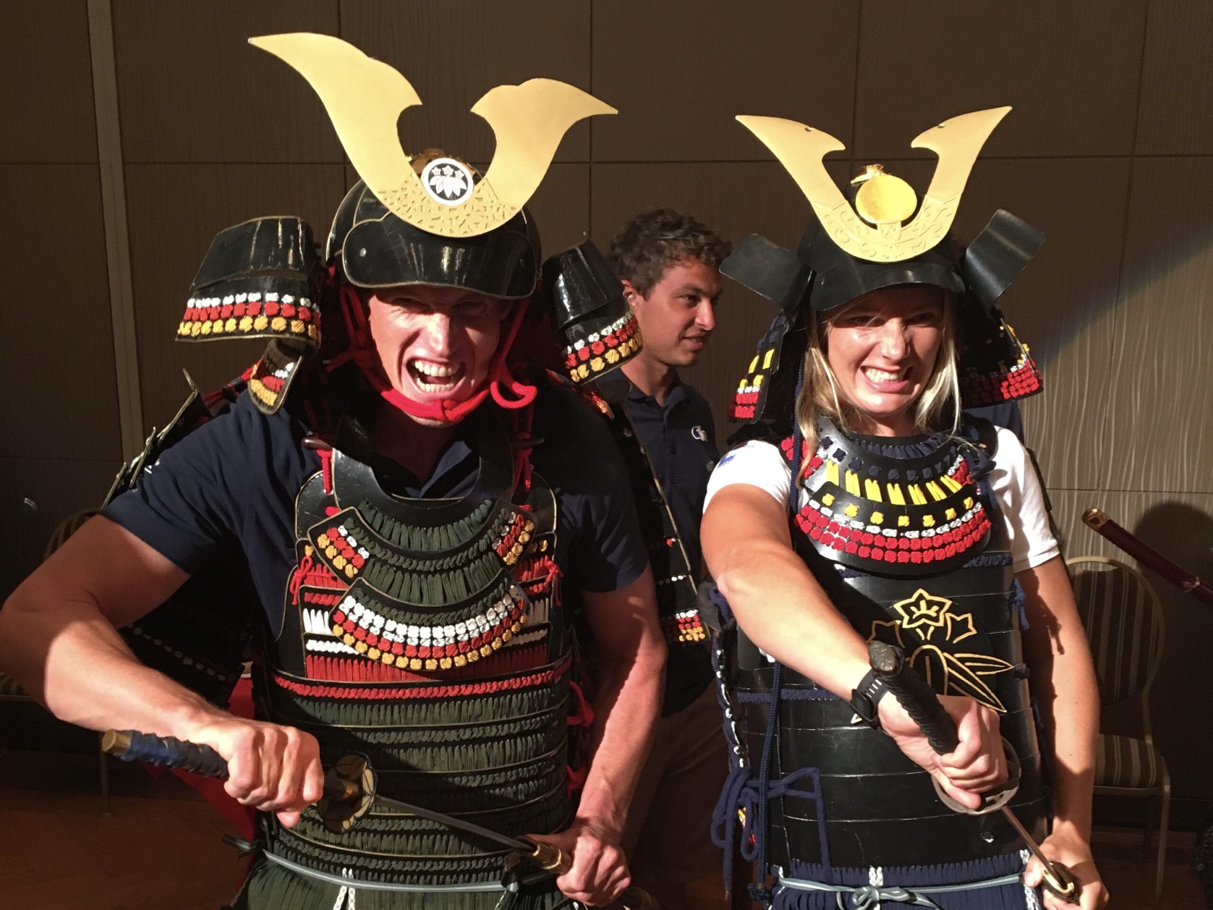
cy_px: 455
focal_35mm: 29
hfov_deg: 61.7
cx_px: 606
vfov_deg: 48.2
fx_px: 1016
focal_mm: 4.15
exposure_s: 1/30
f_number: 2.2
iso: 125
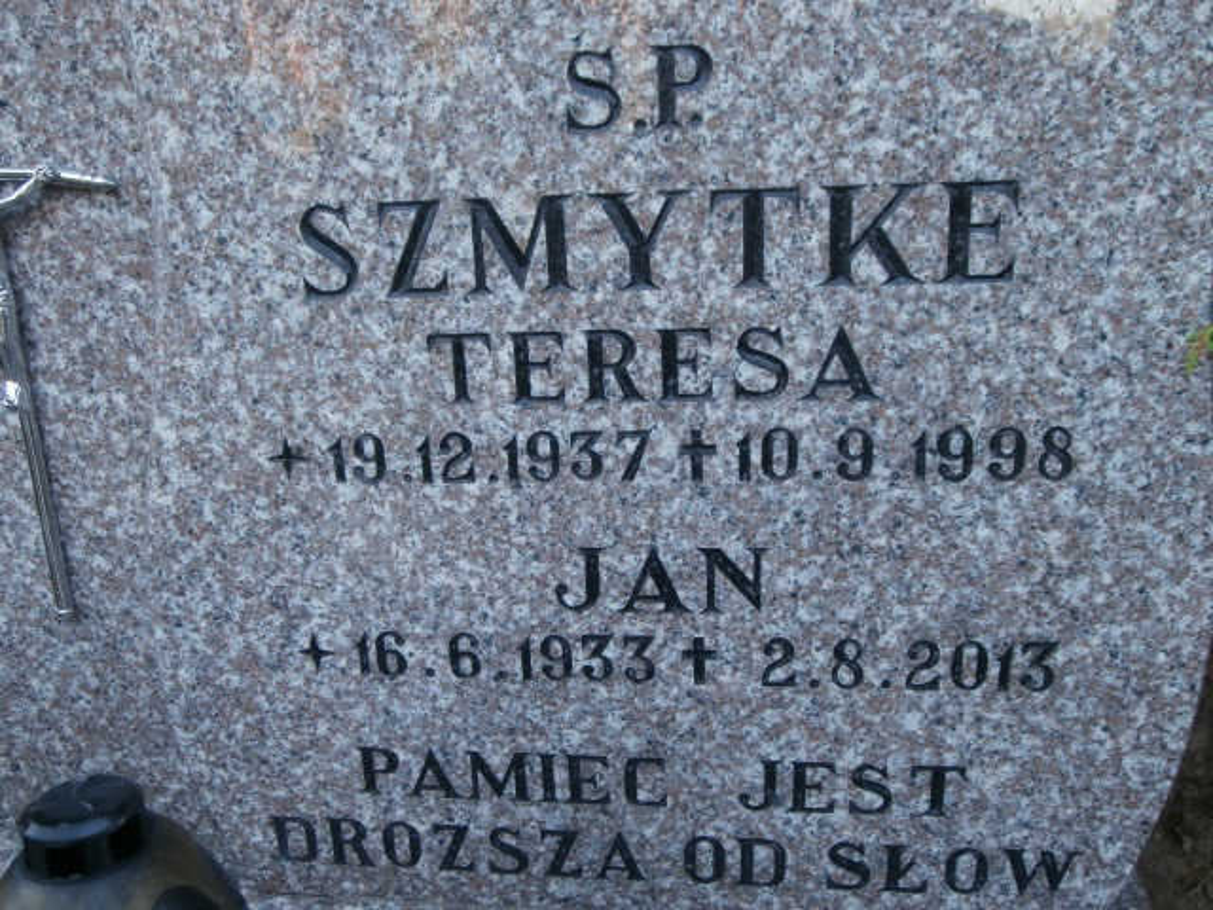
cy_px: 455
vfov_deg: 46.8
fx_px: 1051
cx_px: 606
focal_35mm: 30
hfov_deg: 60.0
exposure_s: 1/50
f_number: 3.5
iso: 100
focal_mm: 5.36
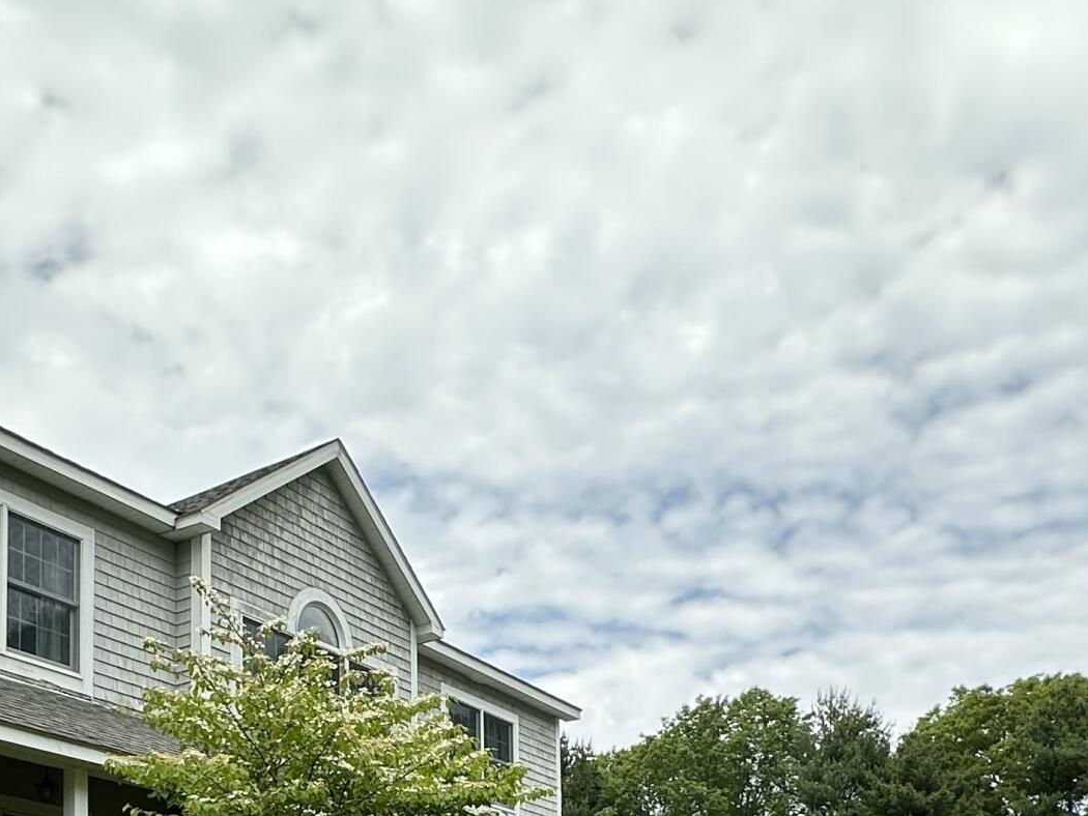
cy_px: 980
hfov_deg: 46.2
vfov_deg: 30.5
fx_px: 1258
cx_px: 375
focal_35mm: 40
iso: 40
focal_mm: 2.22
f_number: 2.2
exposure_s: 1/725
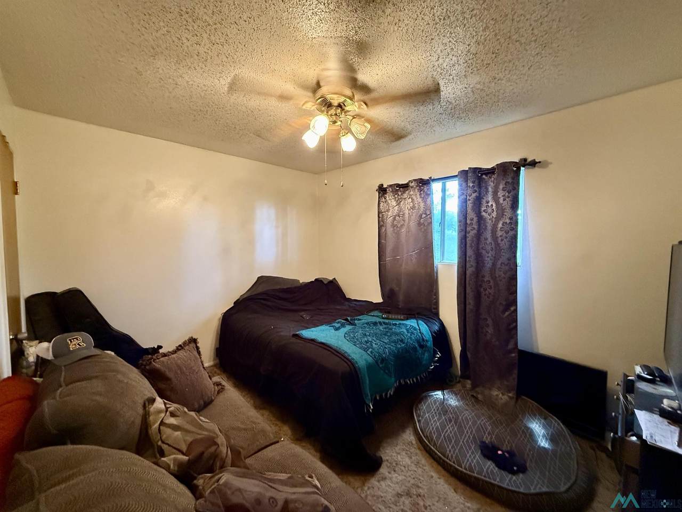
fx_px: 276
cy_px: 256
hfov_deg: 102.1
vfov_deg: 85.7
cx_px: 341
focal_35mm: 14
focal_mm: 2.22
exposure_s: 1/60
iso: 800
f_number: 2.2
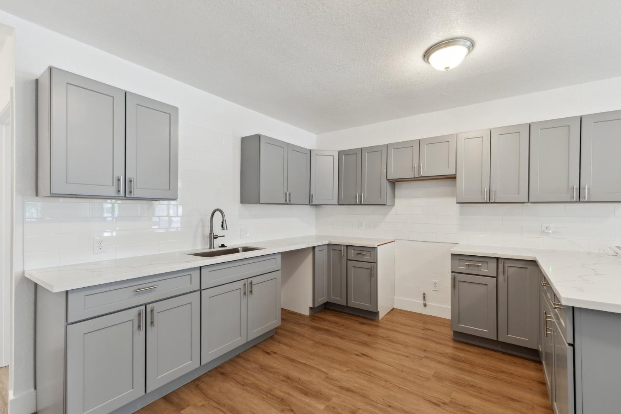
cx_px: 310
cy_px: 207
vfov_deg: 77.3
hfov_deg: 100.4
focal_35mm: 15
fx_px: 259
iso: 100
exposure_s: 1/2.5
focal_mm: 10
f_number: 8
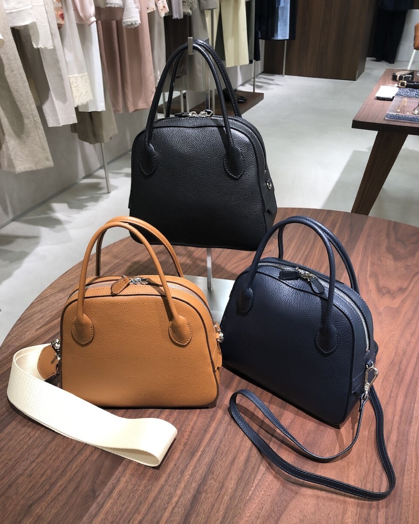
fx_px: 465
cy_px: 283
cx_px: 211
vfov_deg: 58.7
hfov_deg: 48.5
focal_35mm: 30
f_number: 1.8
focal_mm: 3.99
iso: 25
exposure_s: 1/40
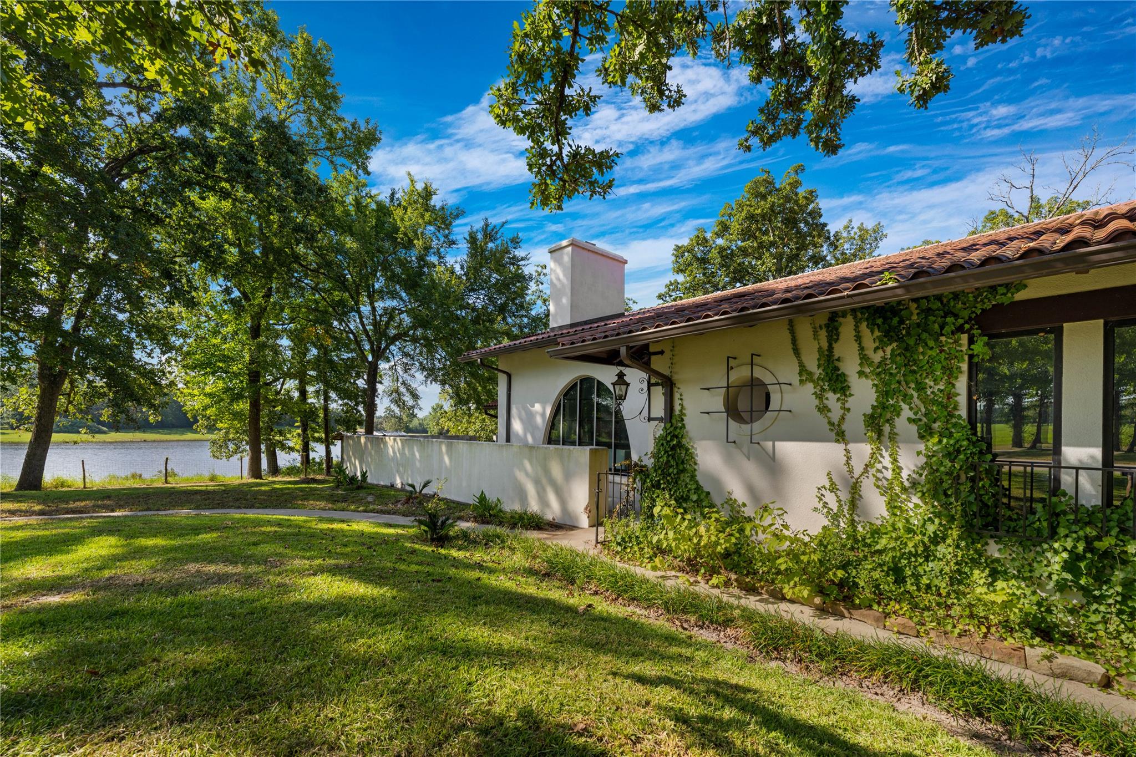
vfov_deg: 81.2
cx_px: 568
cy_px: 378
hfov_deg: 104.3
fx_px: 442
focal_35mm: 14
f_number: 7.1
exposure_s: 1/100
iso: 100
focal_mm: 14
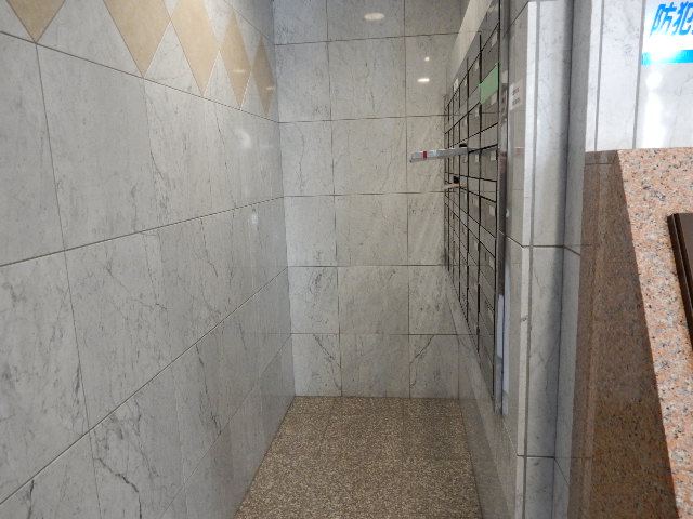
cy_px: 260
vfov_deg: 54.9
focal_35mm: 25
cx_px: 346
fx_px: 500
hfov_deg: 69.4
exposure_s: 1/15
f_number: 3.7
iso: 400
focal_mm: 4.5
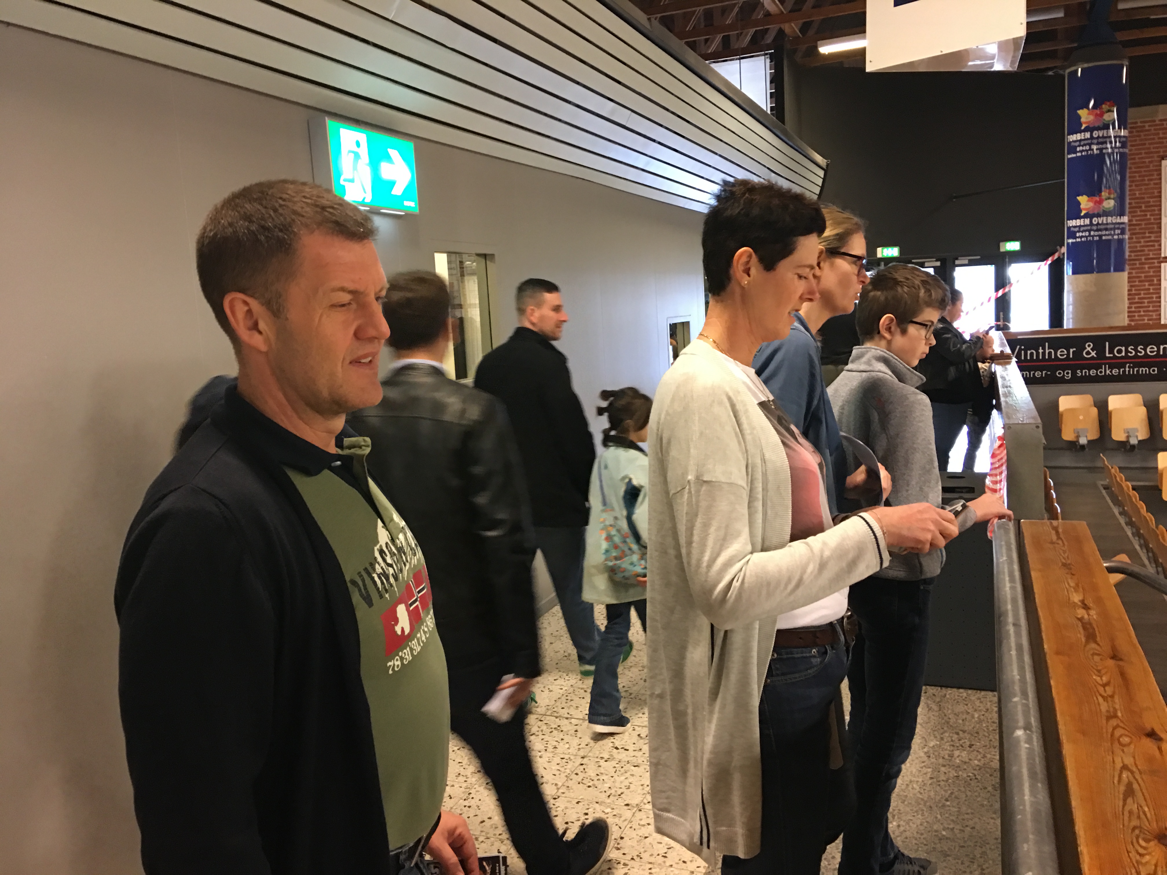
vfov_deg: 48.2
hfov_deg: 61.7
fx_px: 978
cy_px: 438
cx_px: 584
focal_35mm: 29
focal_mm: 4.15
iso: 100
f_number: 2.2
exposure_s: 1/8
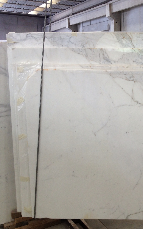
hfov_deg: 24.6
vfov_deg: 40.3
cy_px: 115
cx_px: 146
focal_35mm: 50
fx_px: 312
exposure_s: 1/40
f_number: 2.4
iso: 64
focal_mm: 4.28
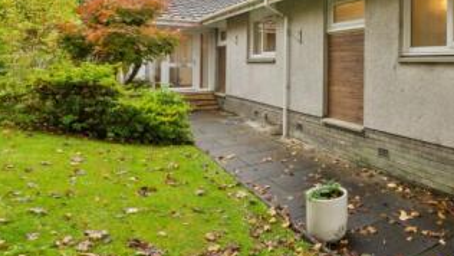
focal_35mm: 26
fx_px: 313
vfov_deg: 42.9
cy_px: 61
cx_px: 351
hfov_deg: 66.5
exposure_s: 1/2
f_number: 22
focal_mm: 12
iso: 640
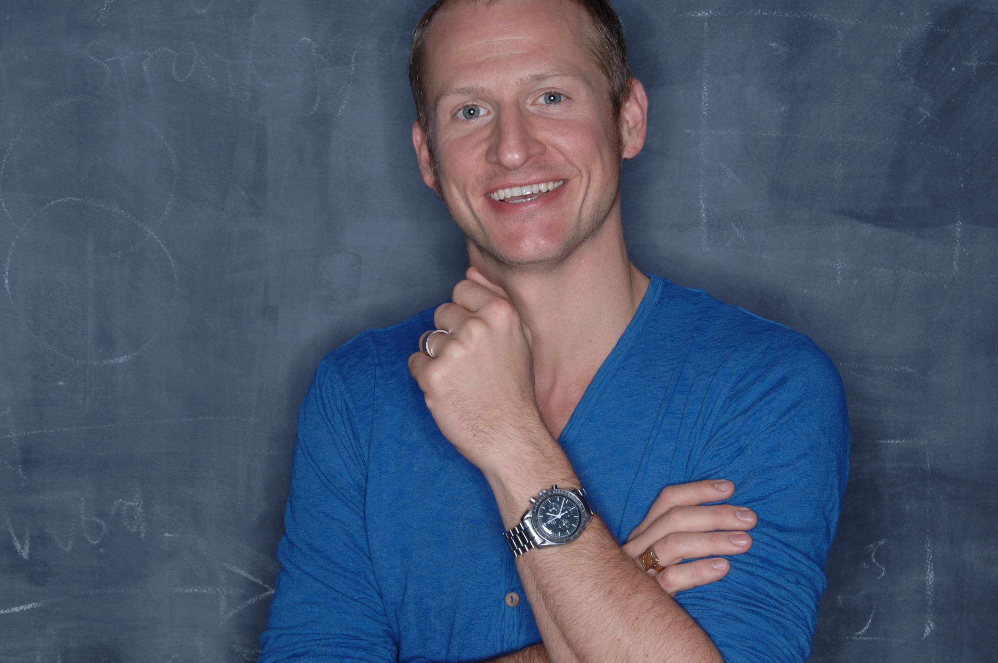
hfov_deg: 31.0
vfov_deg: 20.9
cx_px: 502
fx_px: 1800
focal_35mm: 65
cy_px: 352
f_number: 10
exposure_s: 1/125
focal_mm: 32
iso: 100
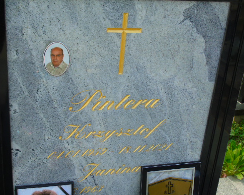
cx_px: 112
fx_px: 354
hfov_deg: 38.0
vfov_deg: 30.8
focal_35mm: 49
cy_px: 97
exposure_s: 1/400
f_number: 4.1
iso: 80
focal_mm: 8.2
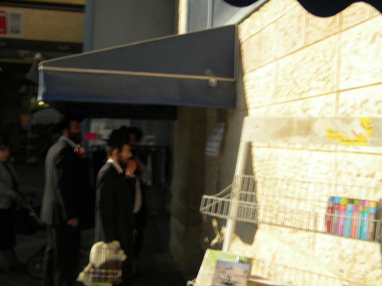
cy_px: 143
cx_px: 191
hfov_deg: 45.8
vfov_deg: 35.1
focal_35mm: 41
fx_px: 452
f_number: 7.6
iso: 80
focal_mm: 7.3
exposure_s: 1/293
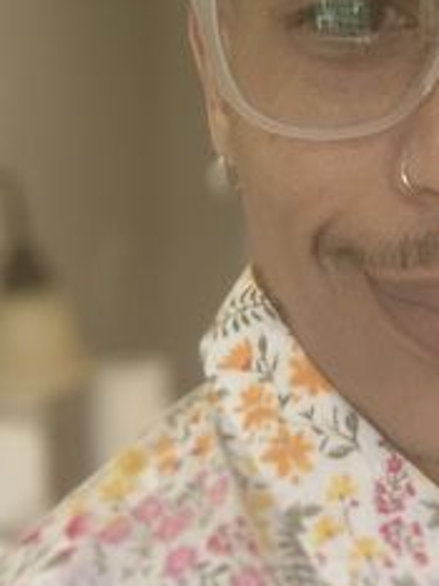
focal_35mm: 73
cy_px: 141
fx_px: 1237
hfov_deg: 19.5
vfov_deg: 26.3
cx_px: 439
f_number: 2.2
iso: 400
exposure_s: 1/30
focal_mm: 2.87
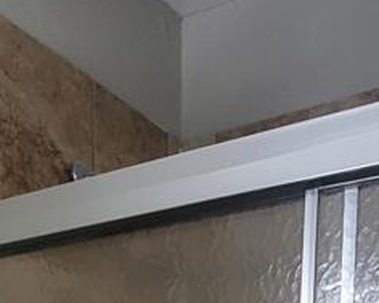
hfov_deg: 33.8
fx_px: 617
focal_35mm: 55
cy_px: 595
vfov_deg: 18.6
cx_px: 254
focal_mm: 1.74
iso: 200
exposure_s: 1/60
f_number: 2.2
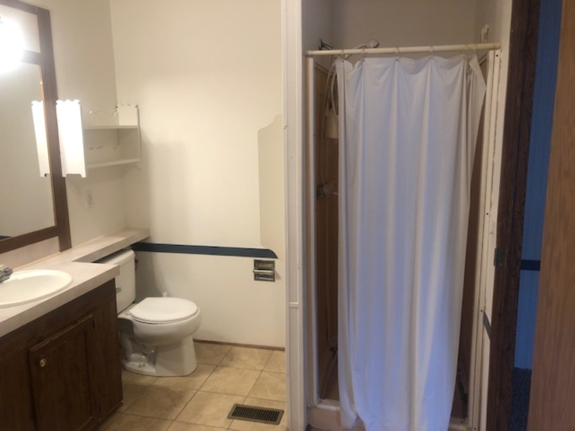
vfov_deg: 49.7
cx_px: 288
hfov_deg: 63.4
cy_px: 216
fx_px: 465
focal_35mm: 28
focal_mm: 3.99
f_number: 1.8
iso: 40
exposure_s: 1/30
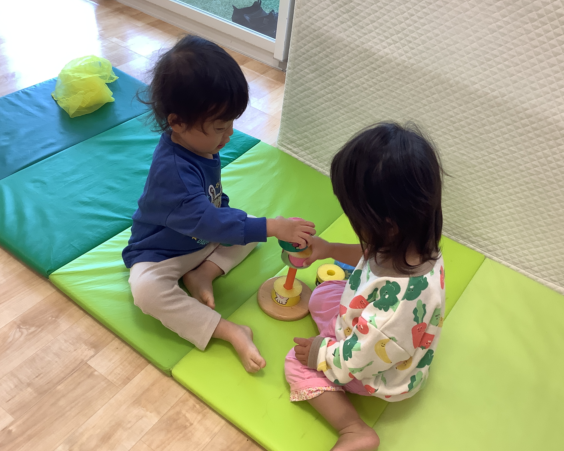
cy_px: 229
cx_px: 284
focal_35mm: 33
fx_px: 551
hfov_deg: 54.2
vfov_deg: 44.5
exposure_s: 1/60
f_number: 2.4
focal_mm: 3.3
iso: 64
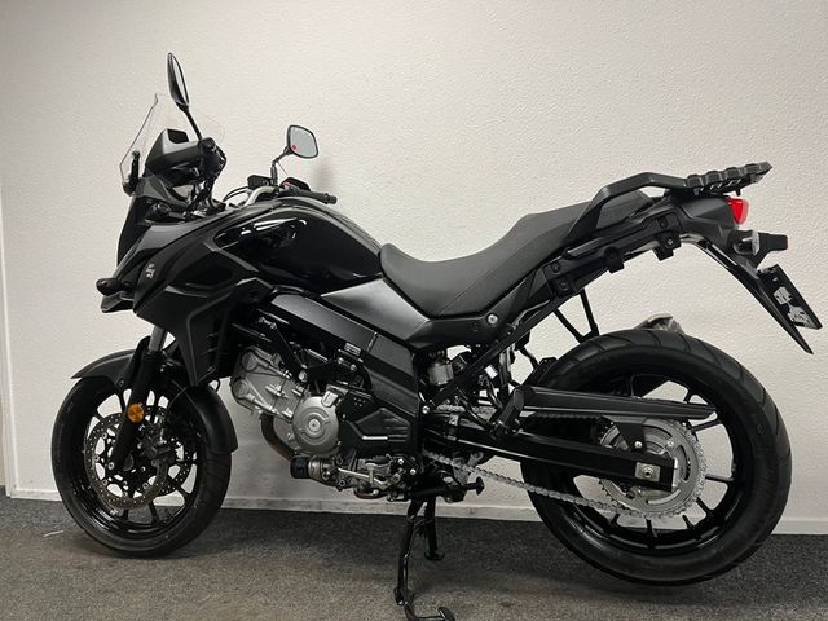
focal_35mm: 26
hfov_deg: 67.3
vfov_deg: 53.1
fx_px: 622
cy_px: 310
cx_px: 414
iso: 80
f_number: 1.6
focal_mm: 5.1
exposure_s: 1/50
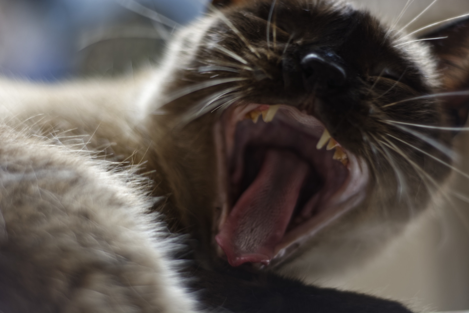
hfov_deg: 27.0
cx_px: 234
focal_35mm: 75
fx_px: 977
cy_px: 156
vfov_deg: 18.2
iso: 100
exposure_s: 1/60
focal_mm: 50
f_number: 1.8
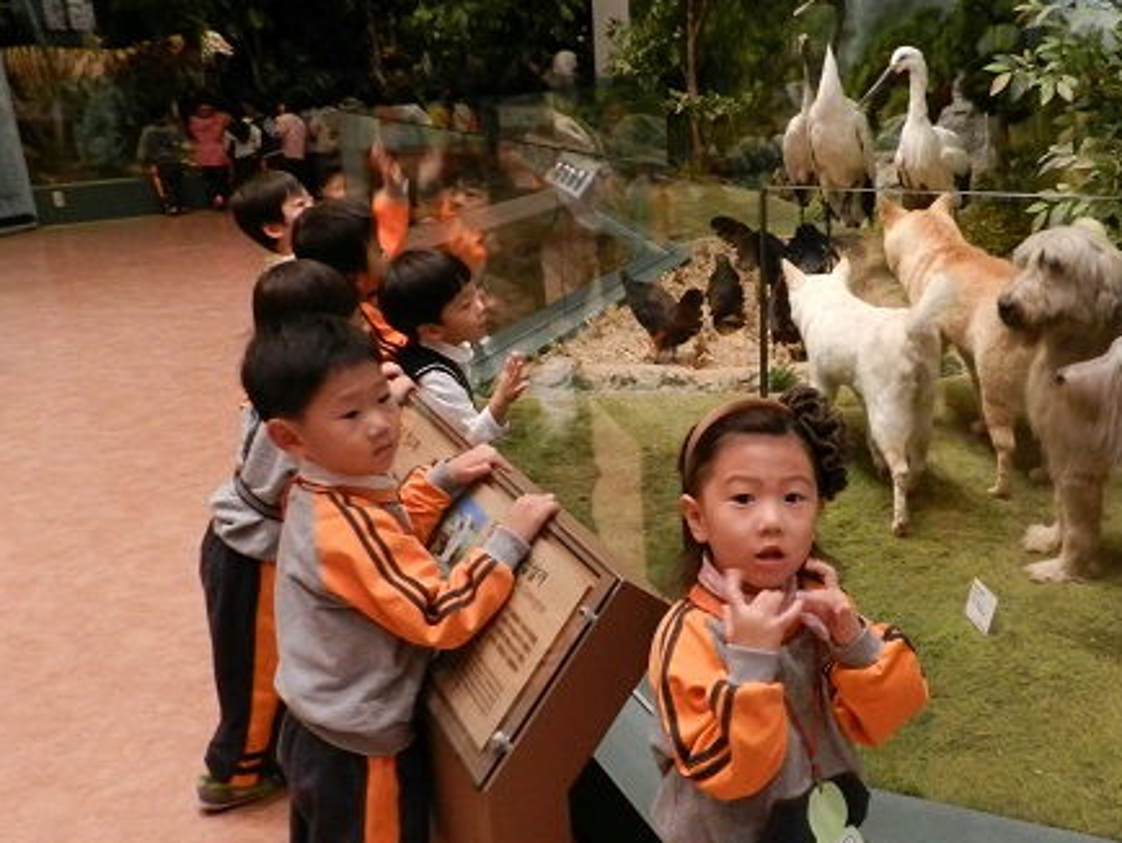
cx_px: 750
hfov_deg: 50.4
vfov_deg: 39.4
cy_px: 528
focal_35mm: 36
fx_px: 1168
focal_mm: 4
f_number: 3.4
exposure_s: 1/6
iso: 200
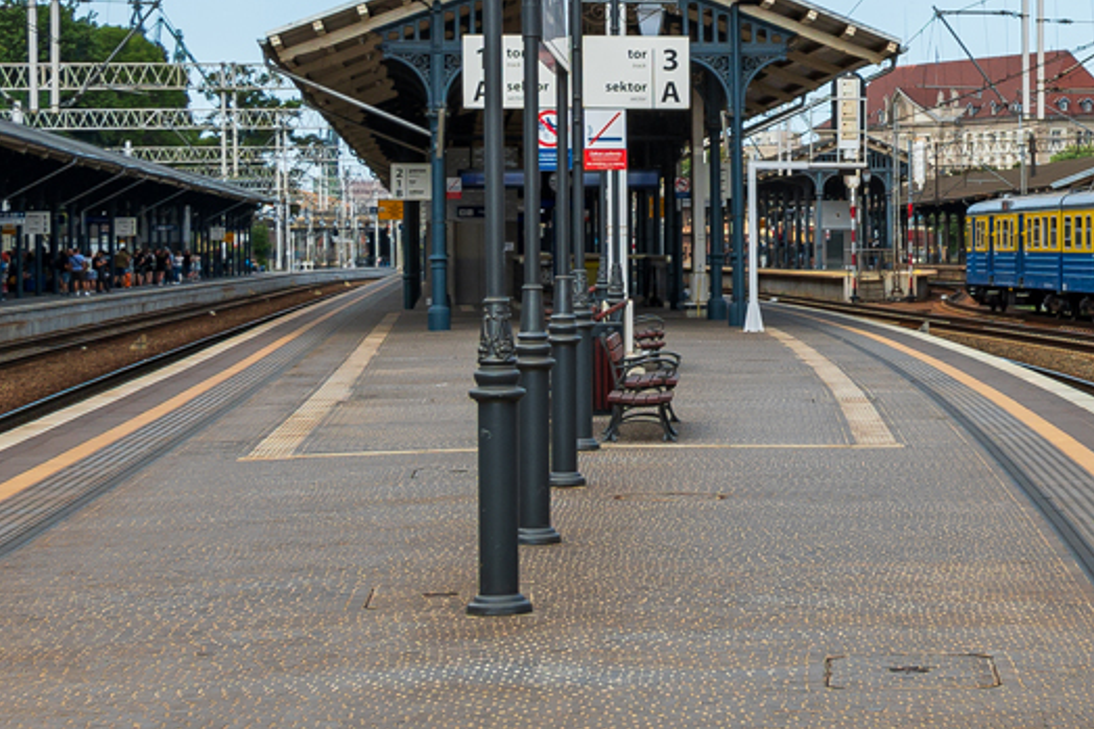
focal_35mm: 110
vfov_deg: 11.9
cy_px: -337
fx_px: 3342
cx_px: 1628
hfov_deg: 16.9
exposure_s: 1/400
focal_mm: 24
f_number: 9
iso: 160
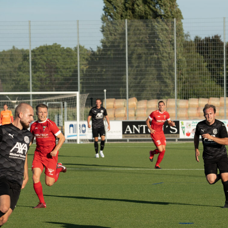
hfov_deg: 6.4
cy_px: 134
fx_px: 2038
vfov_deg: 6.4
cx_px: 176
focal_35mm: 274
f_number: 9
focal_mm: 159.3
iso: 400
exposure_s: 1/1000
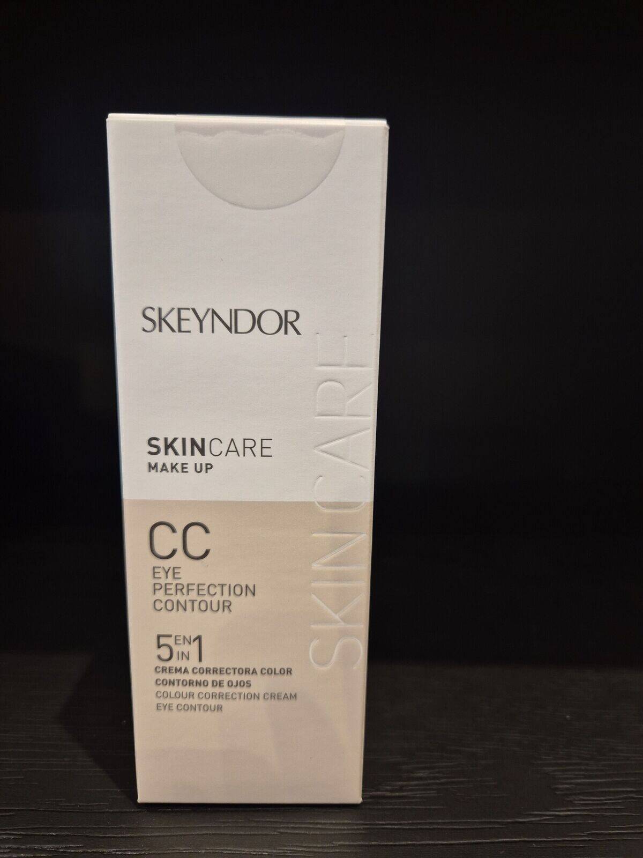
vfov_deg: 73.9
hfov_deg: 58.9
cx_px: 322
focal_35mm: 23
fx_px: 570
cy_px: 429
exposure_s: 1/57
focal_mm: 5.4
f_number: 1.8
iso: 160
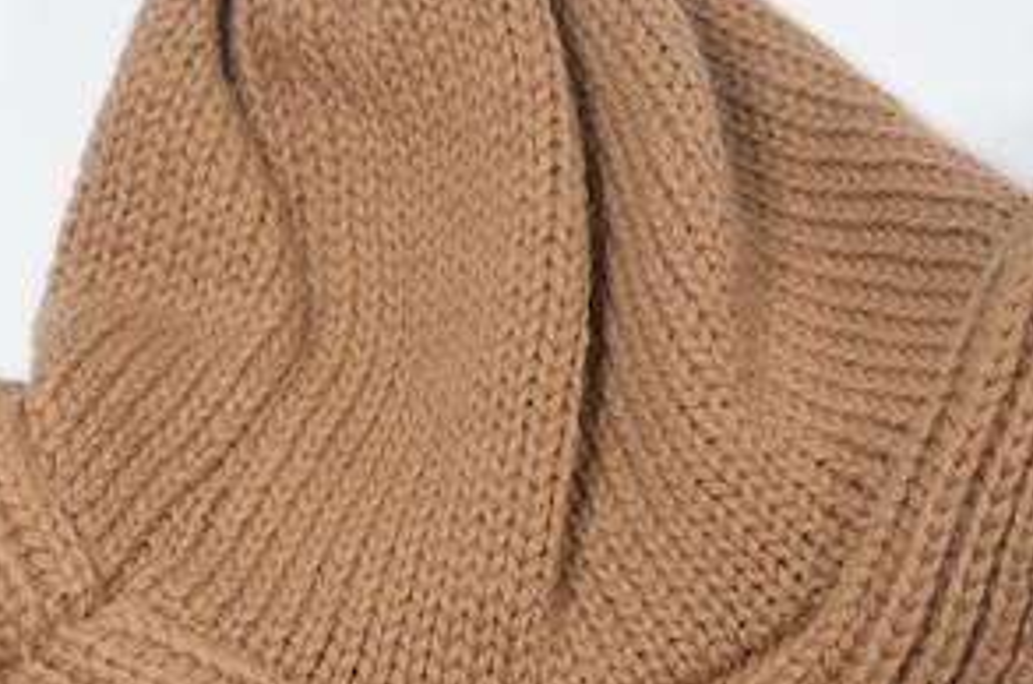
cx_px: 472
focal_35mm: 164
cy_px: 395
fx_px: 4696
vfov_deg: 8.3
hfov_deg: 12.6
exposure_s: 1/160
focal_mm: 40
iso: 800
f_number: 6.3
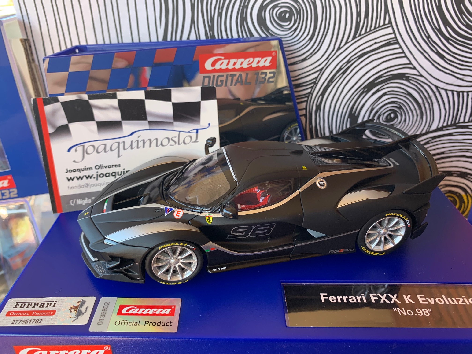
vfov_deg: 53.1
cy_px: 177
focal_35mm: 26
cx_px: 236
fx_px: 355
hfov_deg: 67.3
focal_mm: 4.25
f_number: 1.8
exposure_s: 1/122
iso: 40
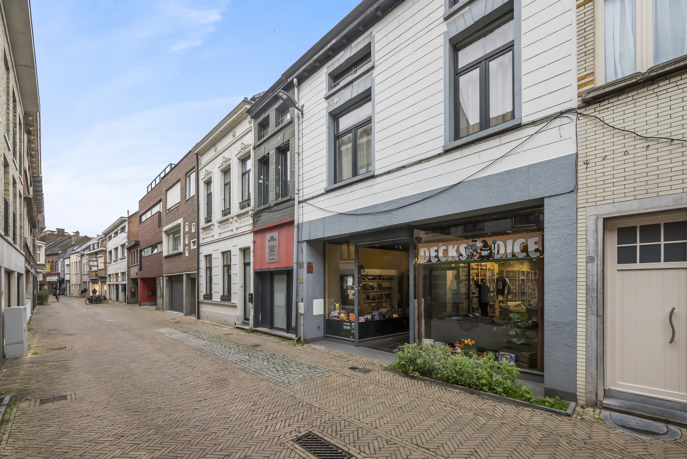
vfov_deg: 81.3
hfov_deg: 104.2
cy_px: 230
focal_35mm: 14
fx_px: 267
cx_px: 344
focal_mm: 14
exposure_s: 1/100
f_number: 8
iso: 1600
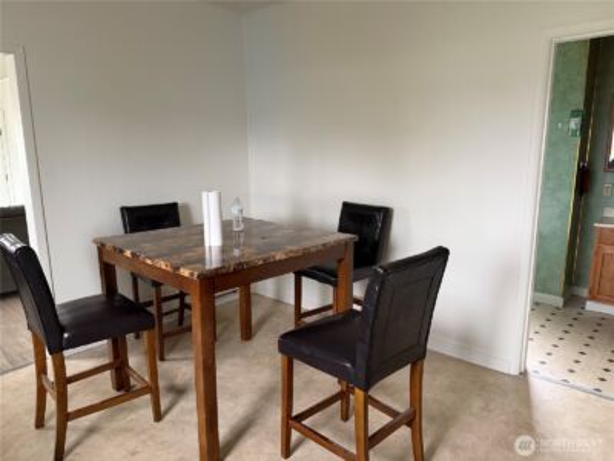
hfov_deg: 71.6
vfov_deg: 56.8
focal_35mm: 24
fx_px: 426
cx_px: 307
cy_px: 230
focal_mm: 6.76
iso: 800
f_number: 1.78
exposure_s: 1/60
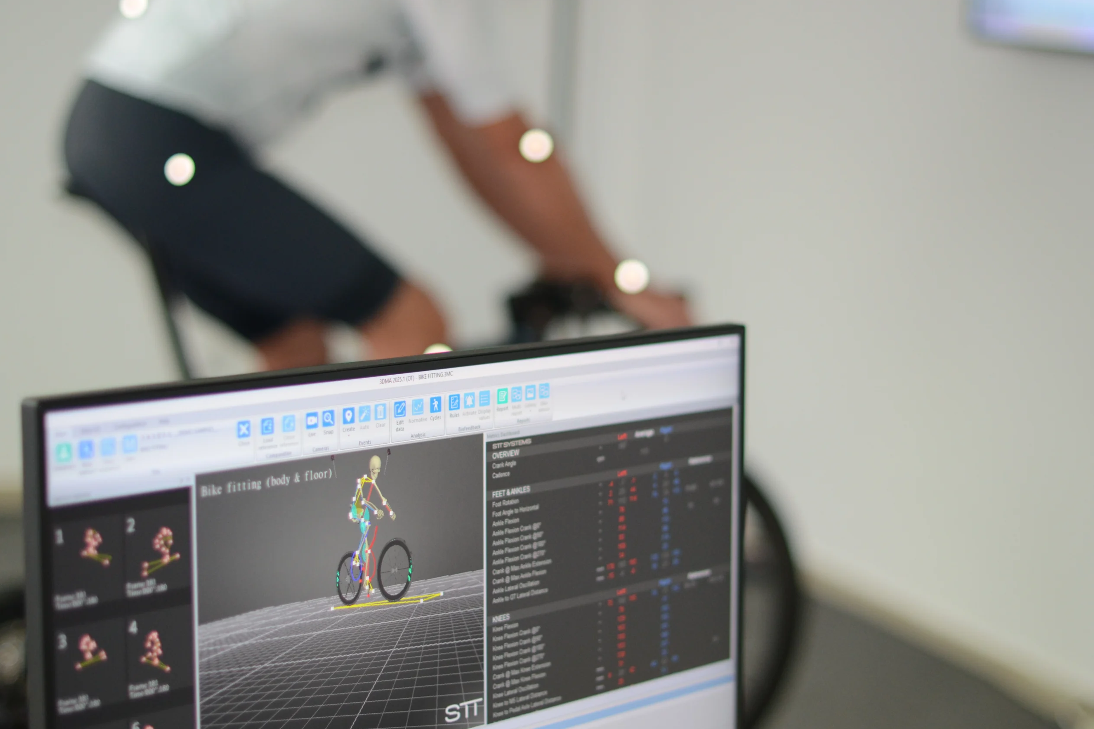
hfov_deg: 26.6
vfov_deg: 17.9
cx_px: 541
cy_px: 366
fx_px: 2310
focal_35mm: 76
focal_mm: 50
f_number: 1.8
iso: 800
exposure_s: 1/200
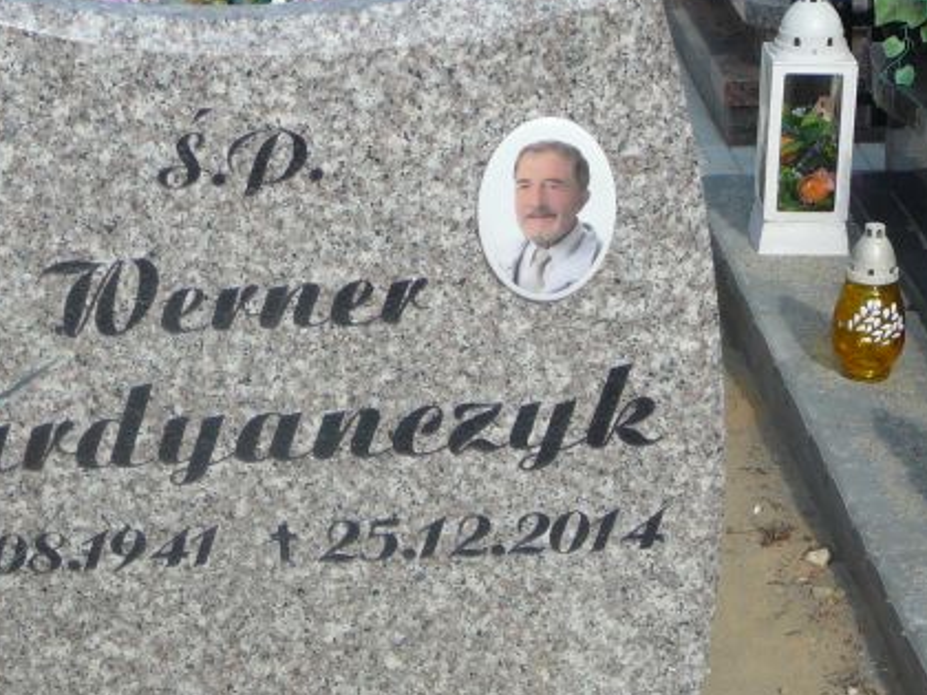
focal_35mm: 99
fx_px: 2651
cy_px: 426
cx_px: 322
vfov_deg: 14.9
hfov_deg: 19.8
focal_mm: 9.7
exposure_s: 1/1000
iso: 80
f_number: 3.6
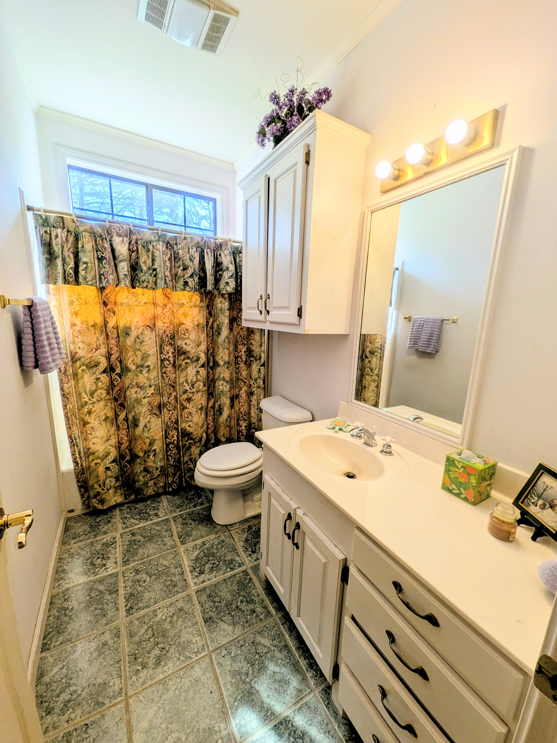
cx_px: 278
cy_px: 372
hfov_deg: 85.7
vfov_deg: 102.1
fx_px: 300
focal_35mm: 14
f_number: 2.2
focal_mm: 1.85
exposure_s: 1/456
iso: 38
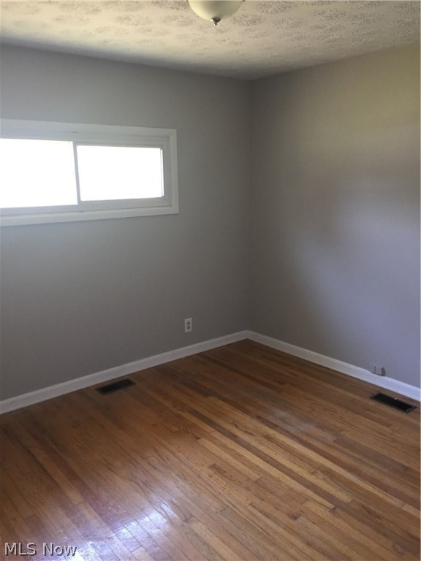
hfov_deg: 48.2
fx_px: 470
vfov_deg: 61.7
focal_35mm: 29
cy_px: 280
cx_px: 210
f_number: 2.2
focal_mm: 4.15
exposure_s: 1/30
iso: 100
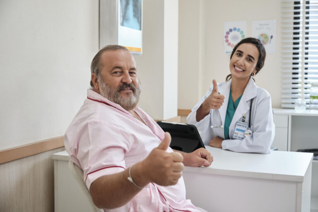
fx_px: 442
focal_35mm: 50
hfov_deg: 39.6
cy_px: 106
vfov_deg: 27.0
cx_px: 159
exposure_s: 1/90
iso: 200
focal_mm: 33
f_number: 2.8
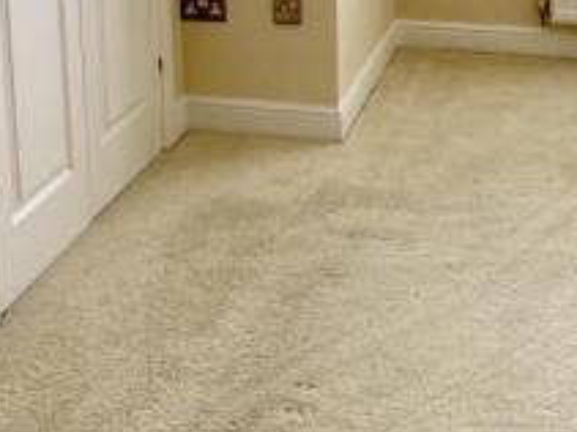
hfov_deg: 26.9
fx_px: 1199
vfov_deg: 18.9
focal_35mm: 72
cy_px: -127
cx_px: 395
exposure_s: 1/126
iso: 25
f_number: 1.8
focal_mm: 4.25
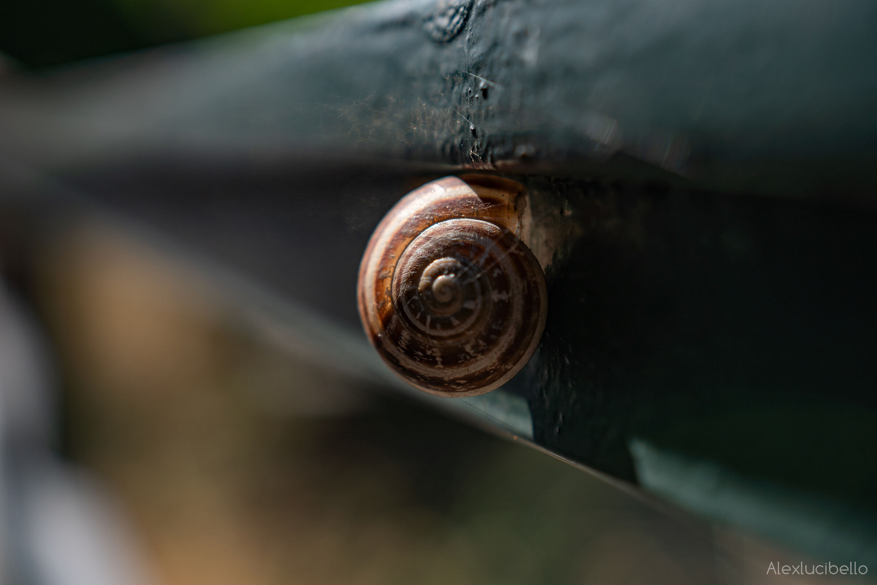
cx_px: 438
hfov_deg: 37.9
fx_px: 1279
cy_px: 292
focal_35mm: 52
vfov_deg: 25.8
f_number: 2.8
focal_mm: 35
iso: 100
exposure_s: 1/2000
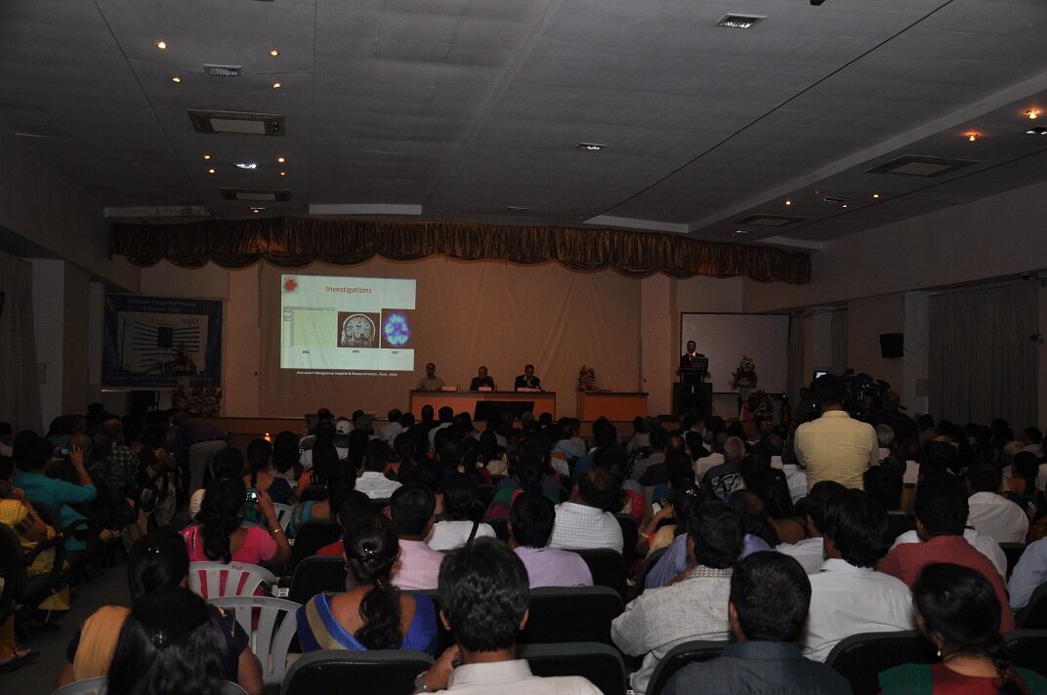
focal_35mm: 36
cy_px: 348
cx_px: 524
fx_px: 1046
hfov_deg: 53.2
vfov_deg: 36.8
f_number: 5
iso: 400
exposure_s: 1/60
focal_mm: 24
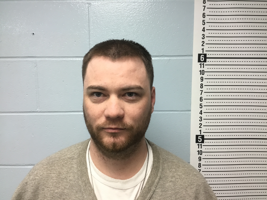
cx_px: 134
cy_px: 100
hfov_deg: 58.4
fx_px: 239
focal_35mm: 31
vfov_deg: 45.4
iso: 50
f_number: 2.4
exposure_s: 1/30
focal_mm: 3.3
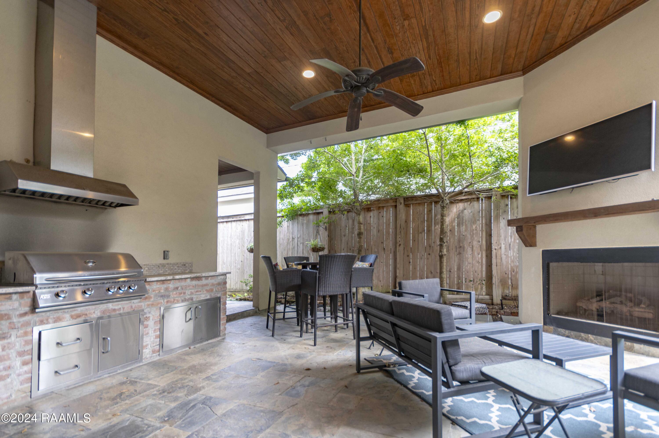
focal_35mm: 15
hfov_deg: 100.4
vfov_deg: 77.3
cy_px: 219
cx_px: 330
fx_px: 274
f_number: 4
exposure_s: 1/25
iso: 100
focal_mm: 10
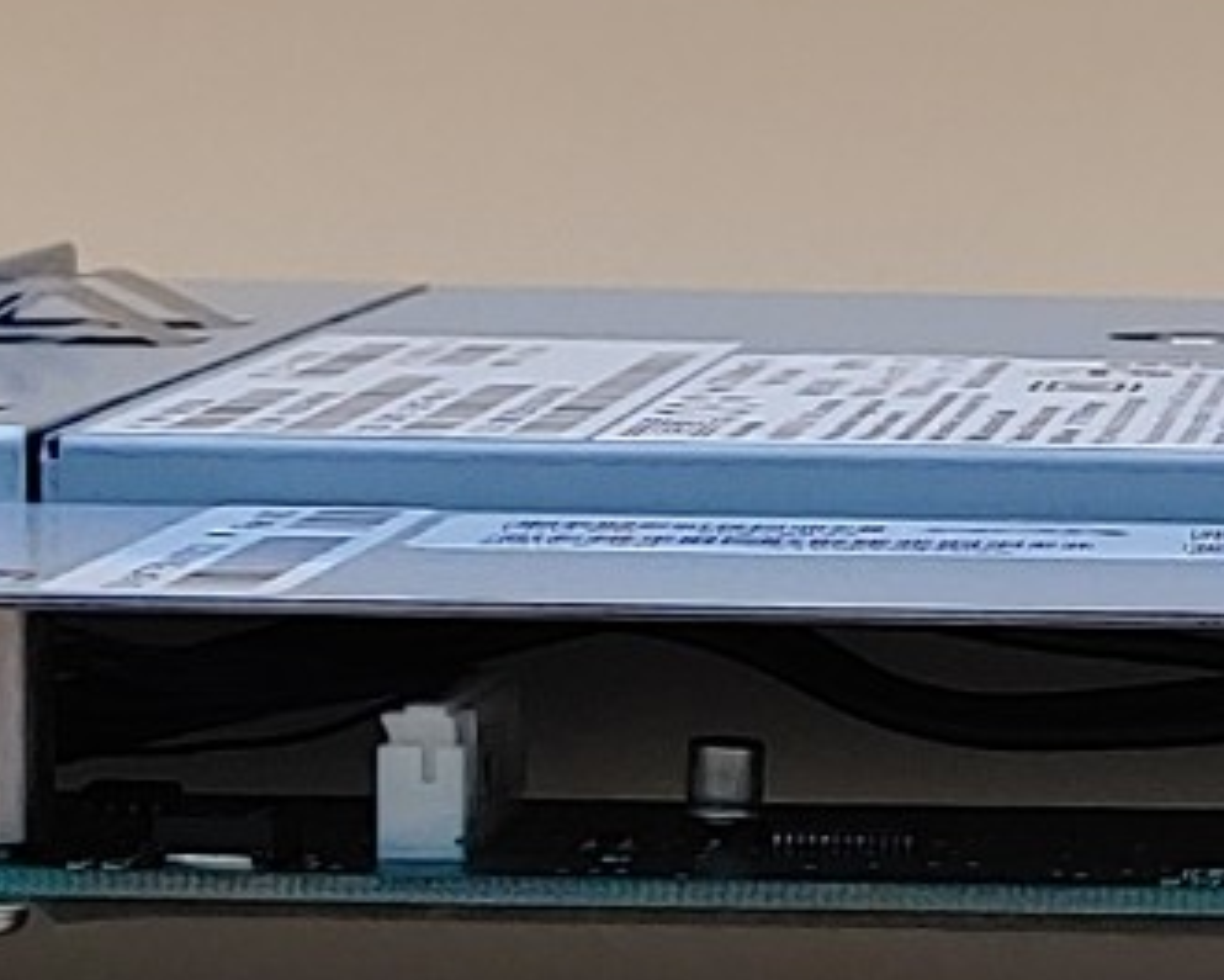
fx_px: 6776
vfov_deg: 8.3
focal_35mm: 187
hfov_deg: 10.2
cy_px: 588
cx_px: 1401
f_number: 1.8
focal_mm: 4.36
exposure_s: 1/130
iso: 50
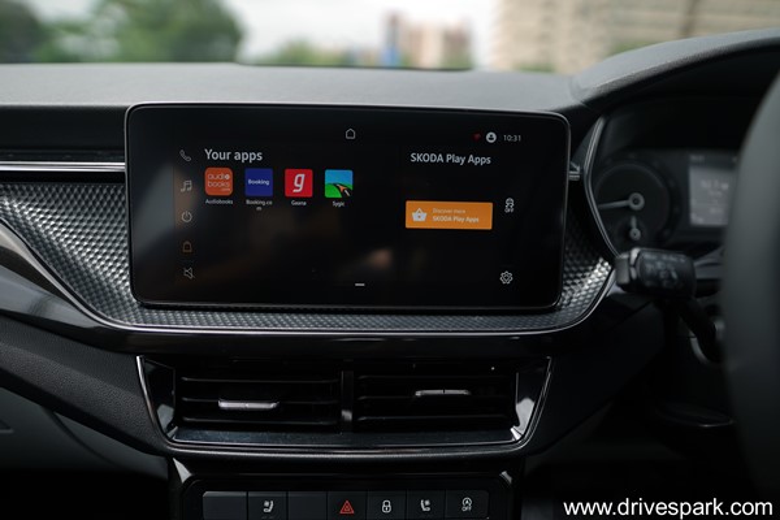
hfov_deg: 84.0
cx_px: 390
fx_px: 433
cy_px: 260
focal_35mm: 20
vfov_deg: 61.9
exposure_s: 1/2000
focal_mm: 20
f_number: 1.4
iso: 50
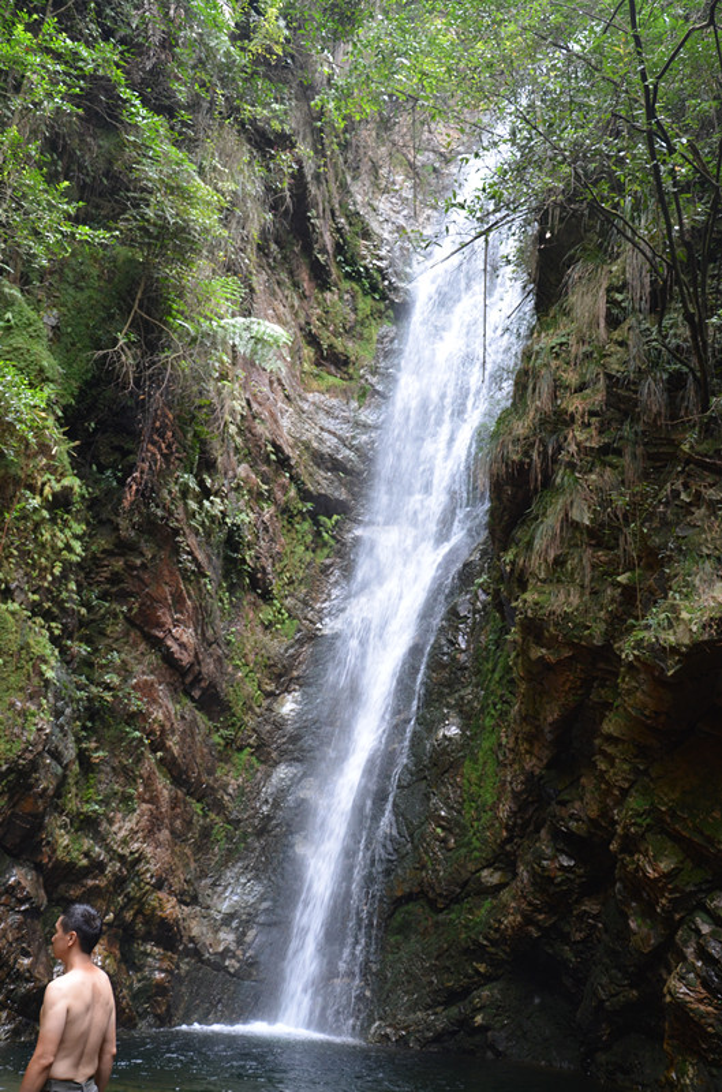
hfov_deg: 35.3
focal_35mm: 38
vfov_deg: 51.4
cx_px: 361
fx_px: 1134
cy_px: 546
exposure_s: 1/60
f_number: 4
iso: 500
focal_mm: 25
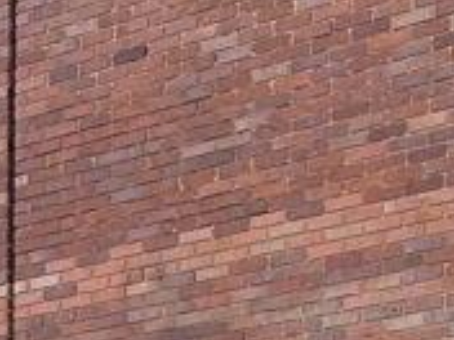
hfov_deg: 13.0
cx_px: 49
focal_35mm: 151
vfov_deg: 8.5
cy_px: 940
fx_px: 1980
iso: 50
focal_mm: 5.1
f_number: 1.6
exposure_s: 1/344
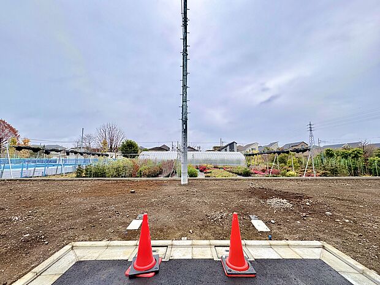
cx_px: 190
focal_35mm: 14
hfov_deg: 102.1
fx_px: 154
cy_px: 142
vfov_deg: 85.7
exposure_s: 1/418
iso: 64
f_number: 2.2
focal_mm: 2.22
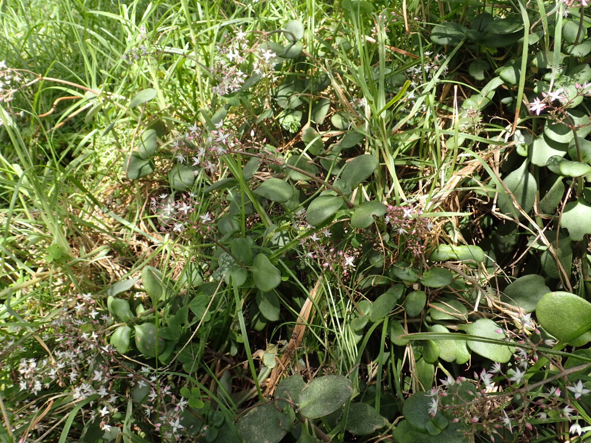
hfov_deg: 60.0
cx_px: 296
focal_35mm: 30
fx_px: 512
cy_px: 222
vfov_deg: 46.8
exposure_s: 1/160
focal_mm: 5.5
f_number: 3.2
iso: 100
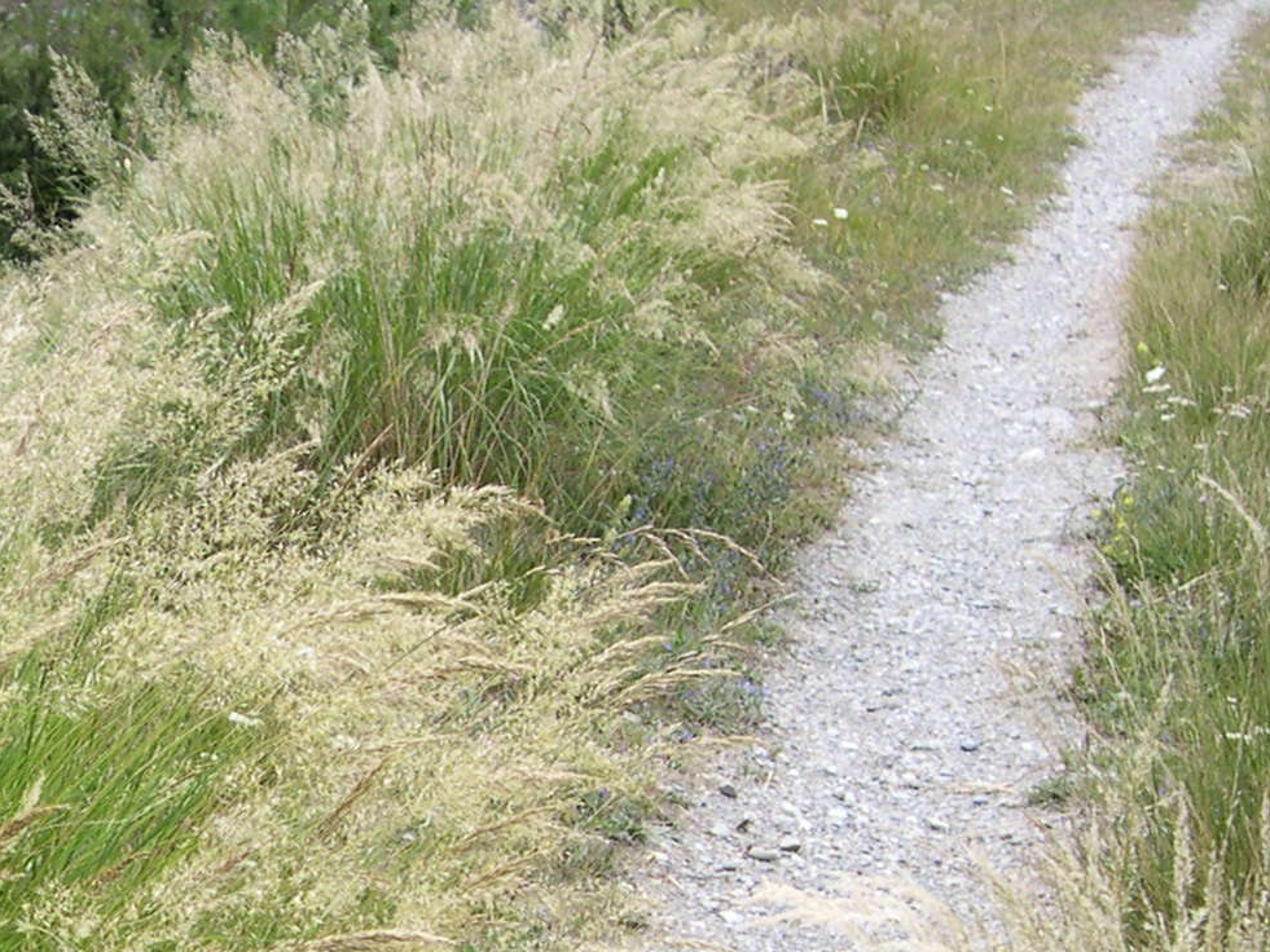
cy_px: 926
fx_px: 3229
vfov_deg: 16.5
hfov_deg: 21.0
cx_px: -177
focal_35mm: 88
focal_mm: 8
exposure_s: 1/330
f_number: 2.8
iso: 100
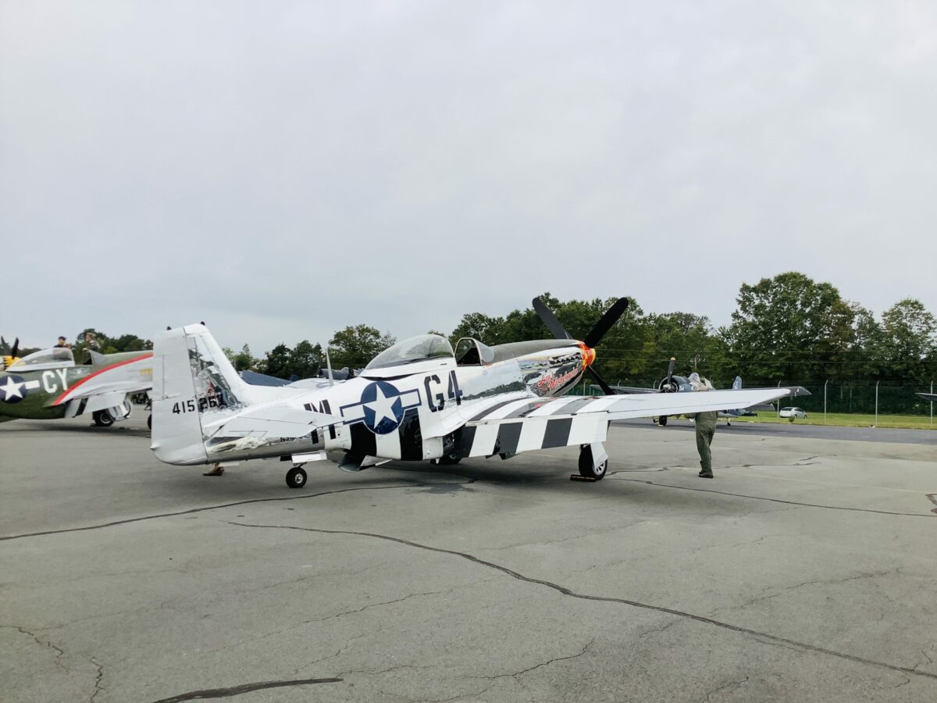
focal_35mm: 31
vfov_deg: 45.4
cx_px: 468
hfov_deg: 58.4
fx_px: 839
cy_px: 352
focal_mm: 3.3
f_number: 2.4
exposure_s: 1/673
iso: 25
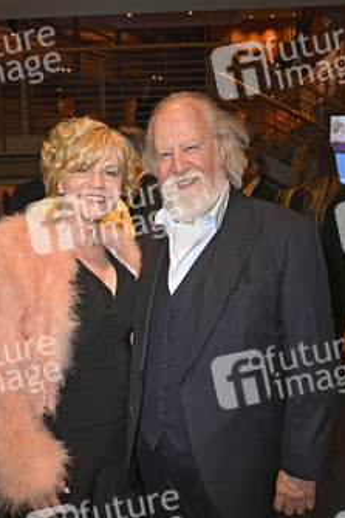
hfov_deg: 35.9
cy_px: 295
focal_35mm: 37
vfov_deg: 51.7
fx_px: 532
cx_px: 150
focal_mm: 31
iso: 1250
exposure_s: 1/40
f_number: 5.6
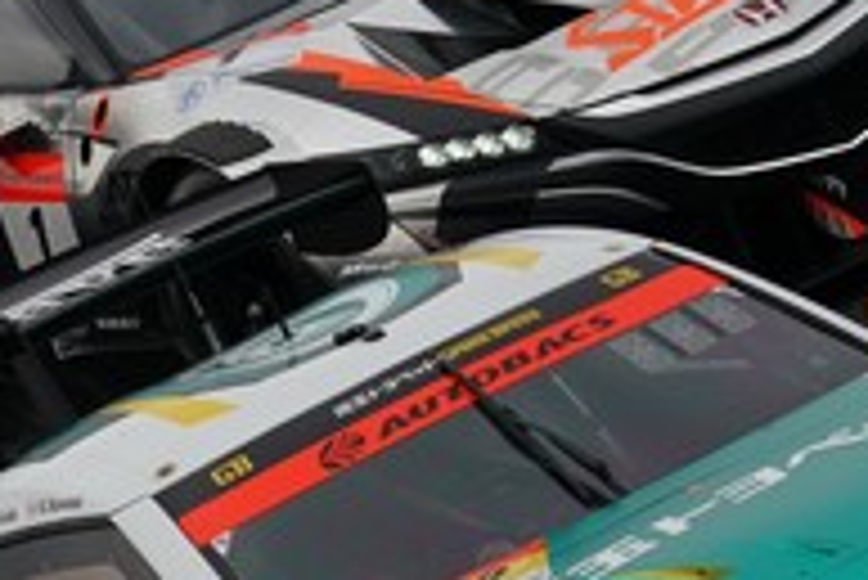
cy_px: 364
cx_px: 144
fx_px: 34359
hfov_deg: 1.4
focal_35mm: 1424
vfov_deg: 1.0
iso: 320
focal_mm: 382
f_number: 10
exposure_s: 1/250
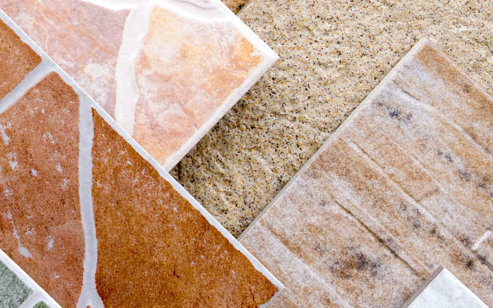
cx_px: -157
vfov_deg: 8.7
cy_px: 22
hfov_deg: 13.4
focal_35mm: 150
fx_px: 2015
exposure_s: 1/250
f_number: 4
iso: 200
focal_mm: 32.5
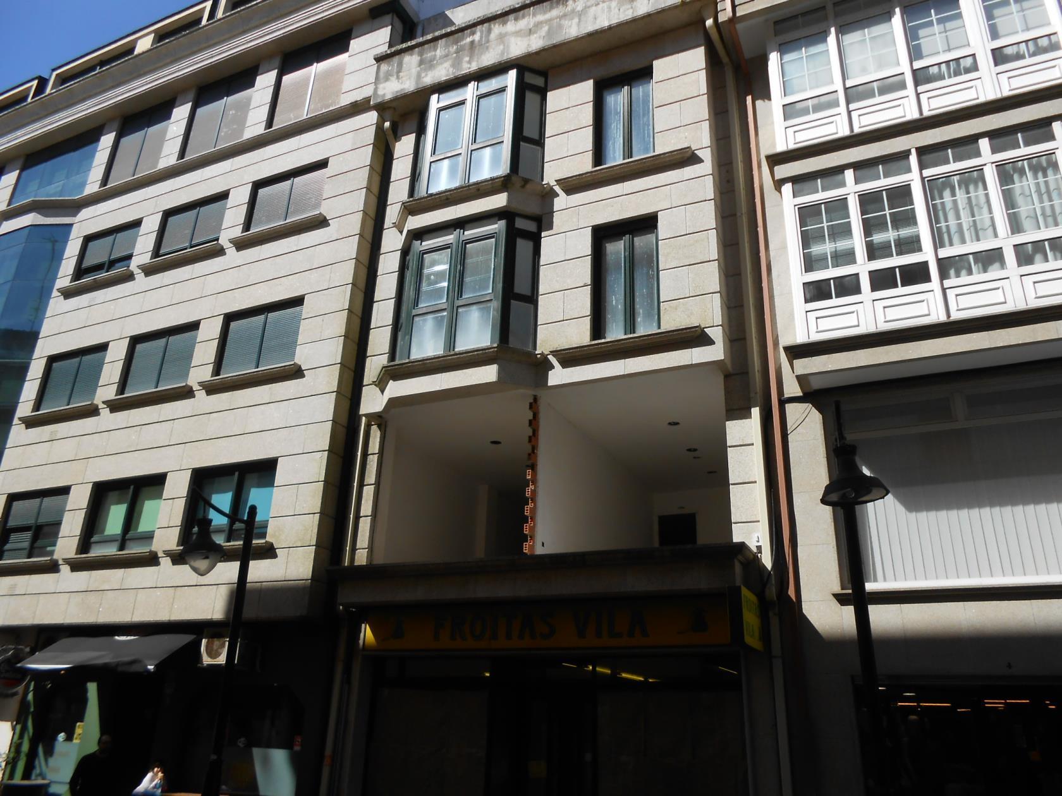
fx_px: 798
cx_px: 531
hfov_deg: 67.3
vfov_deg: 53.1
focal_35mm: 26
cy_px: 398
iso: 80
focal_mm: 4.6
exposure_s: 1/1000
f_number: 3.5
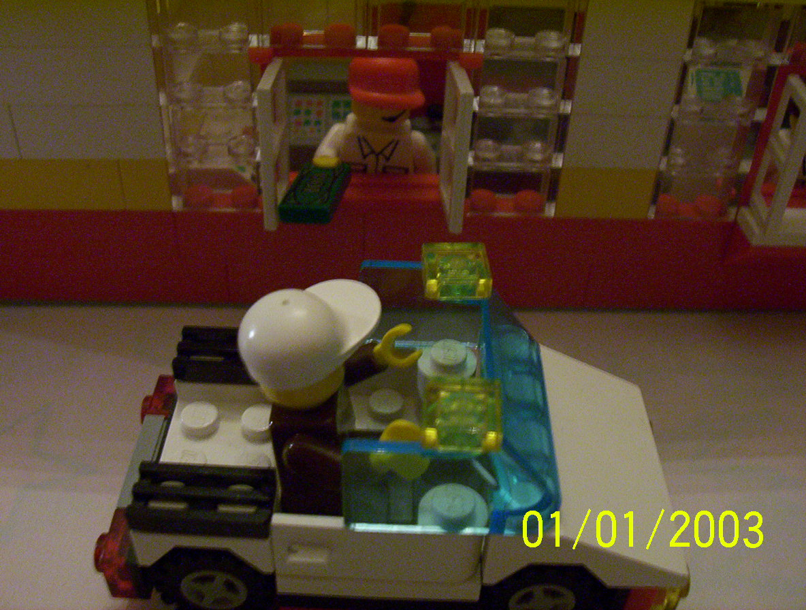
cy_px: 305
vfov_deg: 33.8
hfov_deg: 43.7
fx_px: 1004
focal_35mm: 43
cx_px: 403
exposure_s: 1/8
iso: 200
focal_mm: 5.77
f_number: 2.73
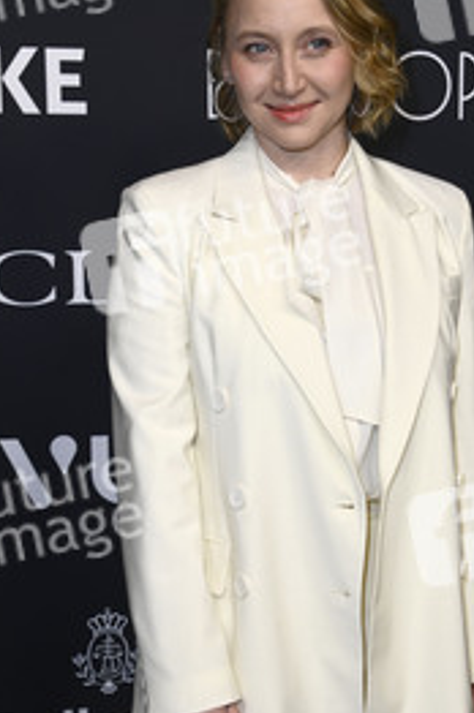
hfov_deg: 16.2
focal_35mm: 84
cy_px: 386
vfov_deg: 24.2
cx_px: 300
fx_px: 1663
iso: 500
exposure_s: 1/250
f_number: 5.6
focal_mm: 55
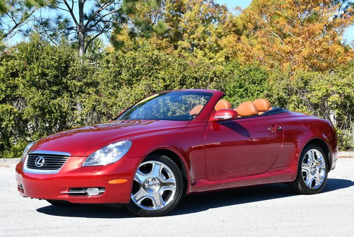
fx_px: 787
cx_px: 177
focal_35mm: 80
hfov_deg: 25.3
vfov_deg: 17.1
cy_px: 118
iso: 140
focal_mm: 40
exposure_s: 1/250
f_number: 8
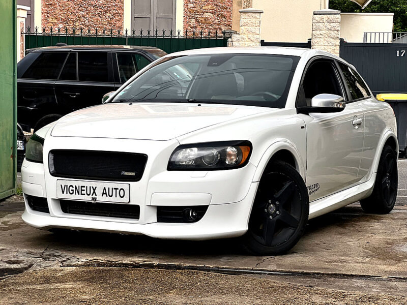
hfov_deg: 25.3
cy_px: 152
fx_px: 905
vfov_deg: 19.1
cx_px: 204
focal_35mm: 77
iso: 25
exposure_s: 1/155
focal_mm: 9
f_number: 2.8
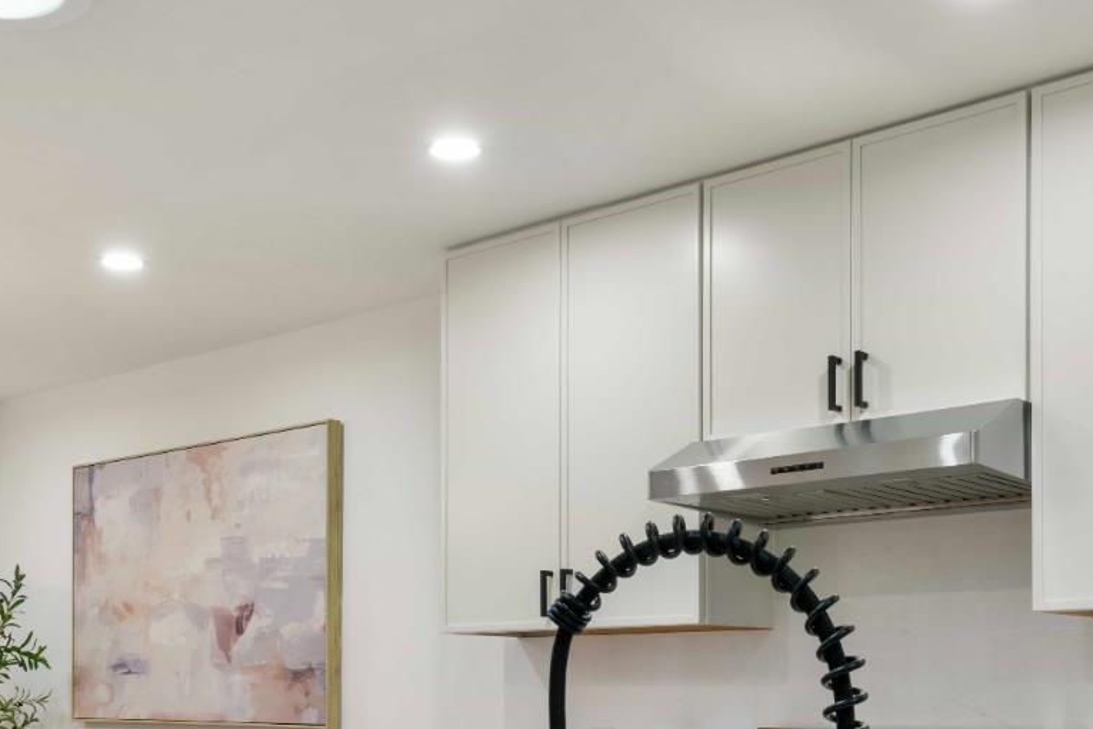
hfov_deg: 40.3
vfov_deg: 26.4
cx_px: 514
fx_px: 1488
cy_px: 689
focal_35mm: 49
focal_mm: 25
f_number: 16
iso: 400
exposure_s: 1/2
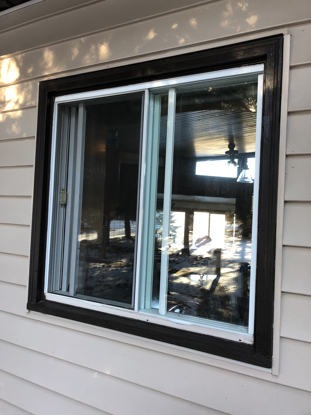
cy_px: 208
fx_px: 347
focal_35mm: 29
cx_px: 156
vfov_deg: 61.7
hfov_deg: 48.2
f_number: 1.8
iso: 25
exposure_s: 1/30
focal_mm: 3.99
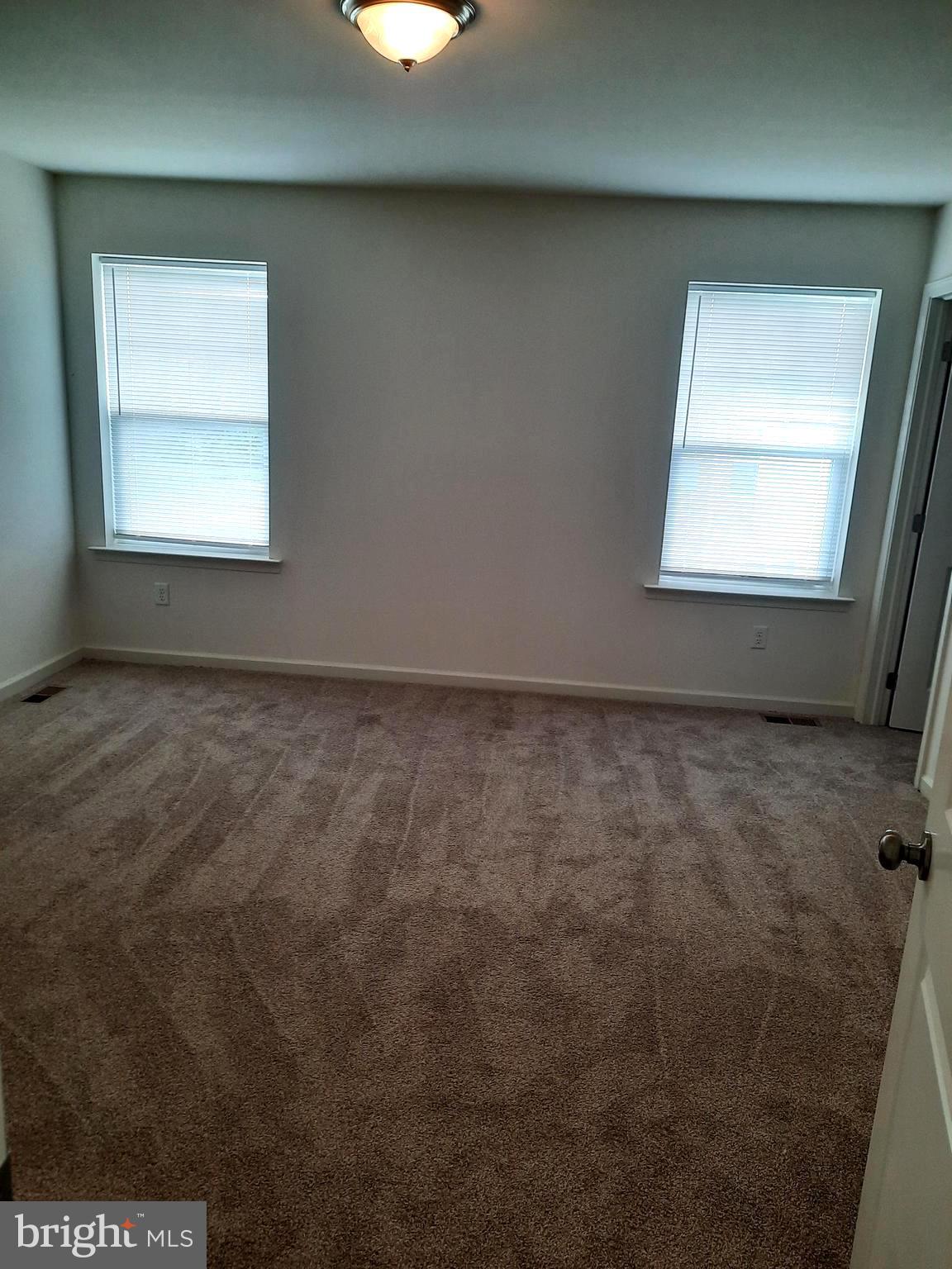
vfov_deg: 69.4
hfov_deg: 54.9
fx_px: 917
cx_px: 476
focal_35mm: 25
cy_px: 634
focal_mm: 4.6
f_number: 2
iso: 125
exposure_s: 1/60
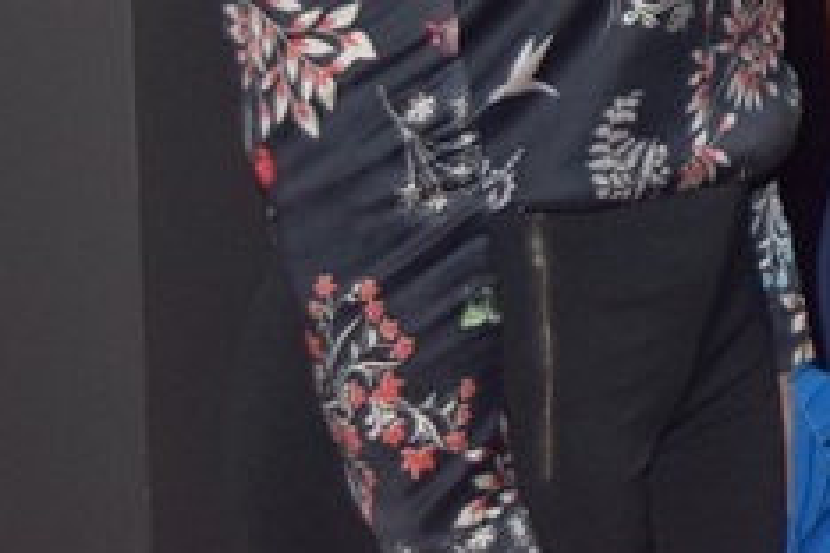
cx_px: 1522
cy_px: -503
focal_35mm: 152
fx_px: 3504
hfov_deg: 12.3
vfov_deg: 8.6
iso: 800
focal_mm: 24
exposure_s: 1/60
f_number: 4
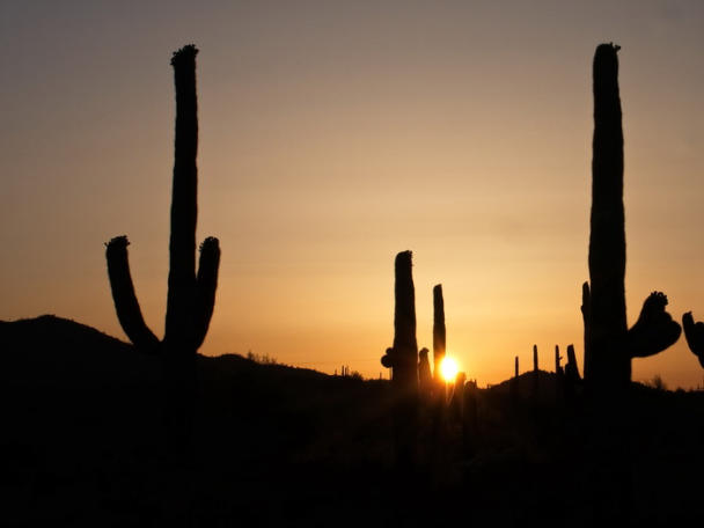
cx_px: 352
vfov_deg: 25.2
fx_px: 1180
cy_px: 264
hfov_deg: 33.2
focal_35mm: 58
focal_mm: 29
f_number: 13
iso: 250
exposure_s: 1/640
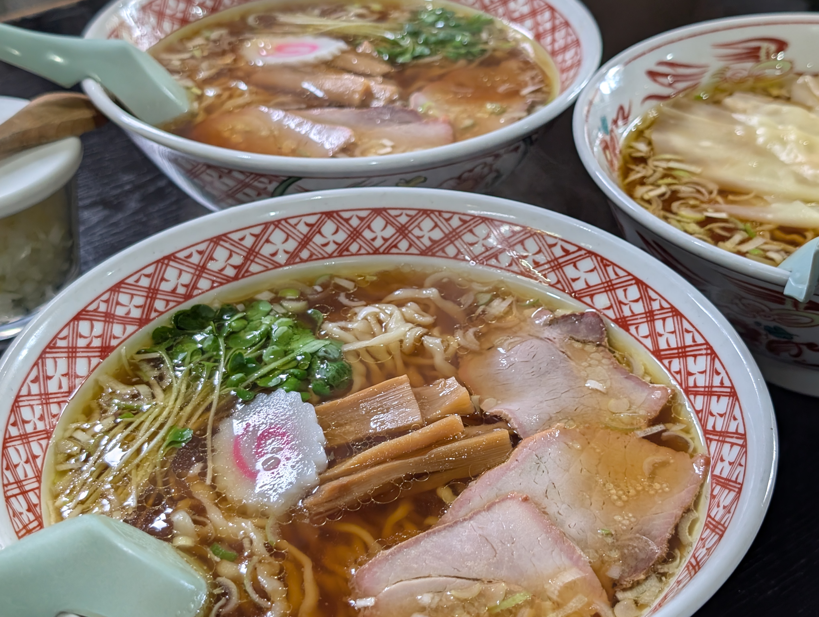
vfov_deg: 29.7
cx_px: 410
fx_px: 1161
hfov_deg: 38.9
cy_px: 308
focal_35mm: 49
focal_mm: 6.9
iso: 159
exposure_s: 1/100
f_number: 1.68
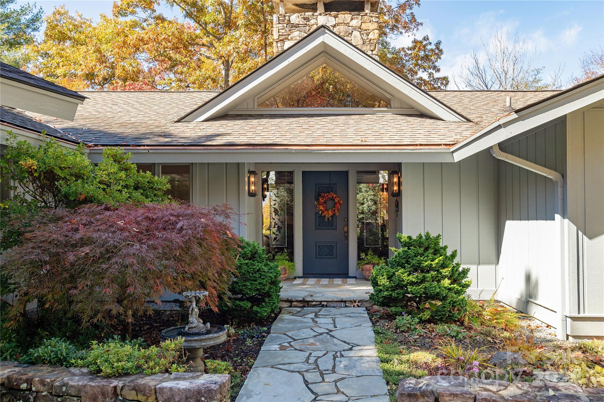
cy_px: 201
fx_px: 436
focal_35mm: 26
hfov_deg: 69.4
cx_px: 302
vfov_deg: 49.5
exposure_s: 1/320
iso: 320
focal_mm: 26
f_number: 7.1
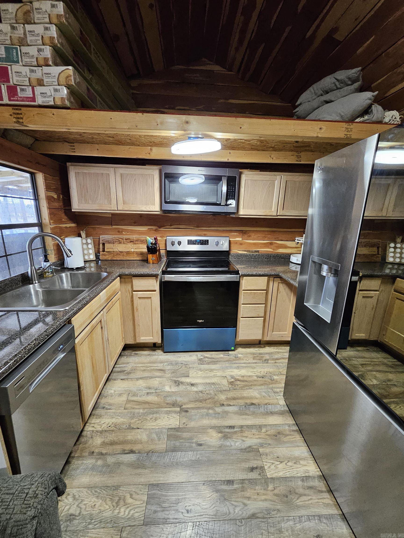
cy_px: 269
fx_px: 202
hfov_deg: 89.9
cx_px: 202
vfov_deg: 106.2
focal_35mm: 13
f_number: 2.2
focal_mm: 1.74
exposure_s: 1/40
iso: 320
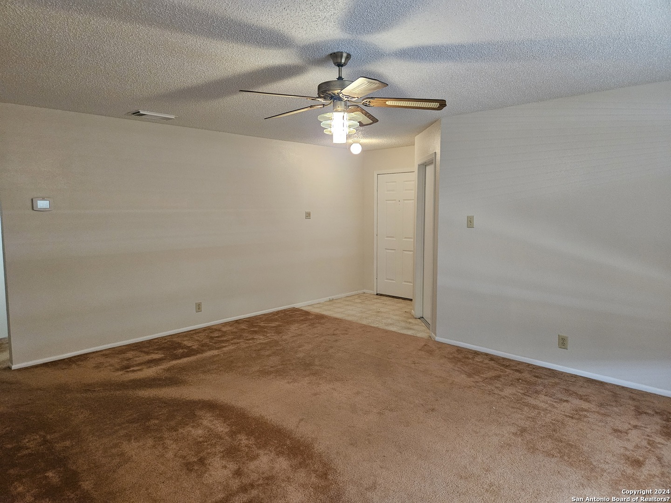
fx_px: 446
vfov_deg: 58.9
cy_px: 252
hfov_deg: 73.9
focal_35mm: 23
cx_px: 336
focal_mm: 5.4
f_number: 1.8
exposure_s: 1/120
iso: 800
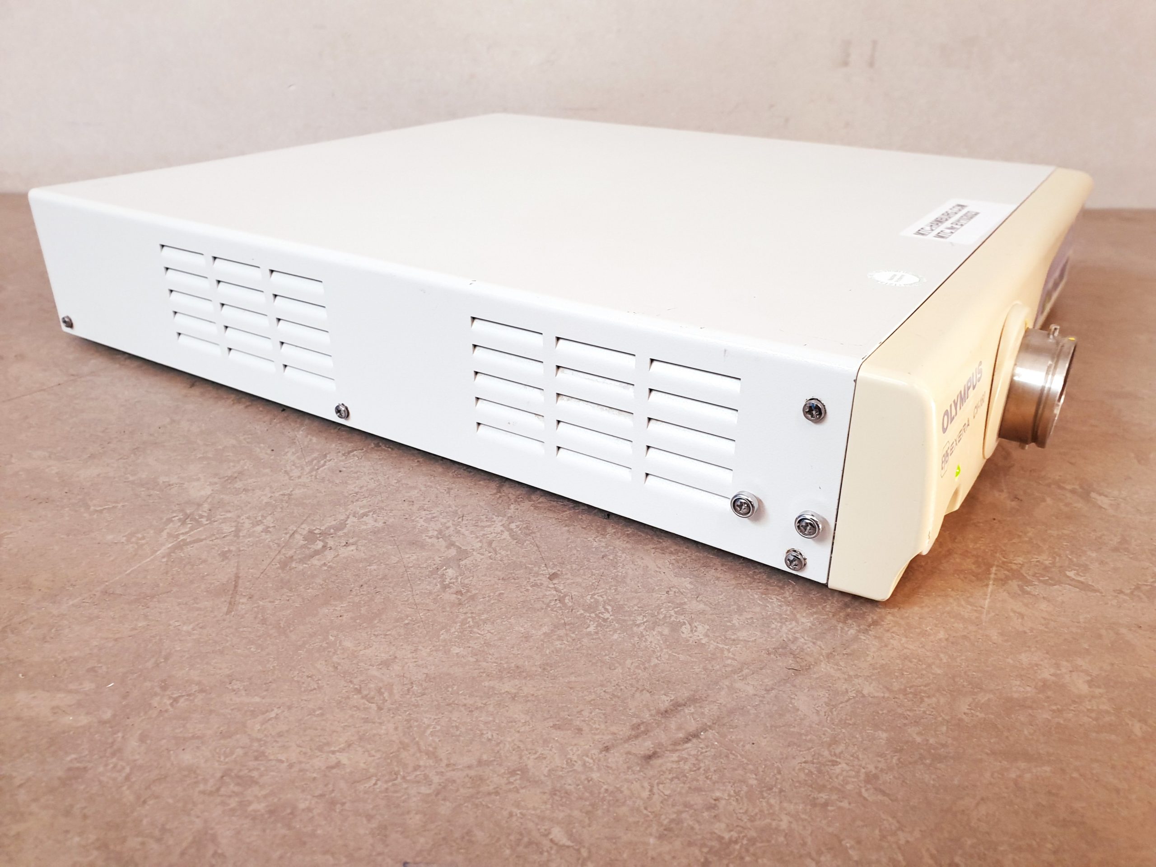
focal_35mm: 26
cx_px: 578
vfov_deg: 53.1
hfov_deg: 67.3
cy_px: 434
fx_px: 868
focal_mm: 4.3
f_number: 2.4
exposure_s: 1/50
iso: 320
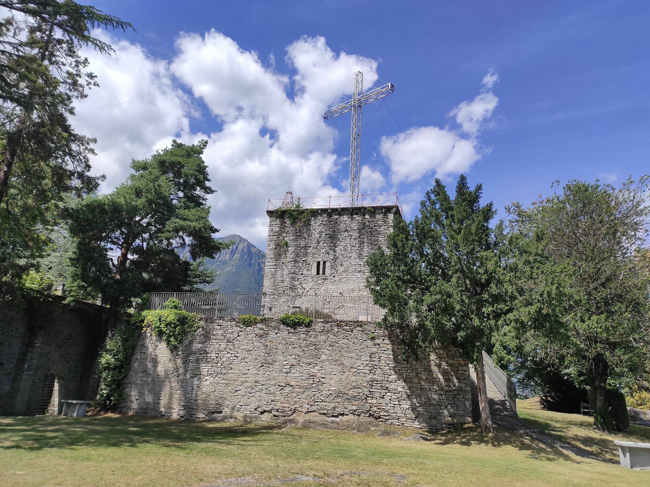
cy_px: 244
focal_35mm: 25
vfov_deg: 54.8
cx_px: 325
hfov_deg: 69.4
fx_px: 469
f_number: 1.89
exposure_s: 1/2326
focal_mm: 5.43
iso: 100
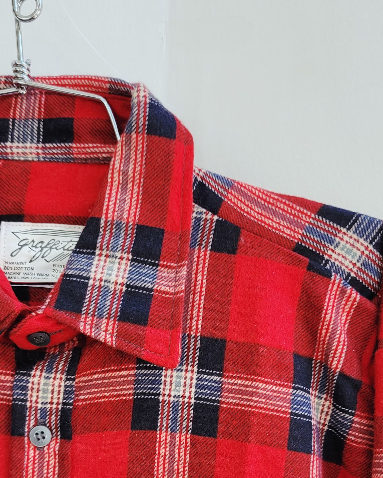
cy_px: 408
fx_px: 694
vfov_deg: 36.2
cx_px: 188
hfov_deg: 30.8
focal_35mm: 49
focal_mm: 5.4
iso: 40
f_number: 1.8
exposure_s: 1/127
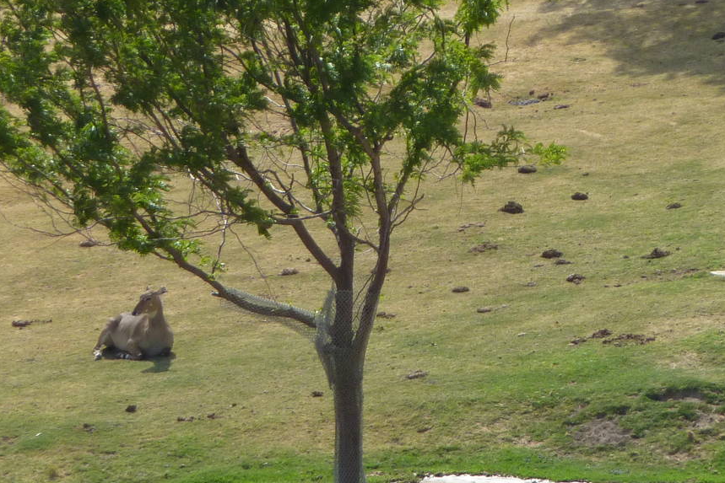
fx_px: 11702
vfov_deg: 2.4
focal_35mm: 581
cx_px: 498
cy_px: 274
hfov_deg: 3.5
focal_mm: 49.2
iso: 160
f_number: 4.9
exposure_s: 1/640
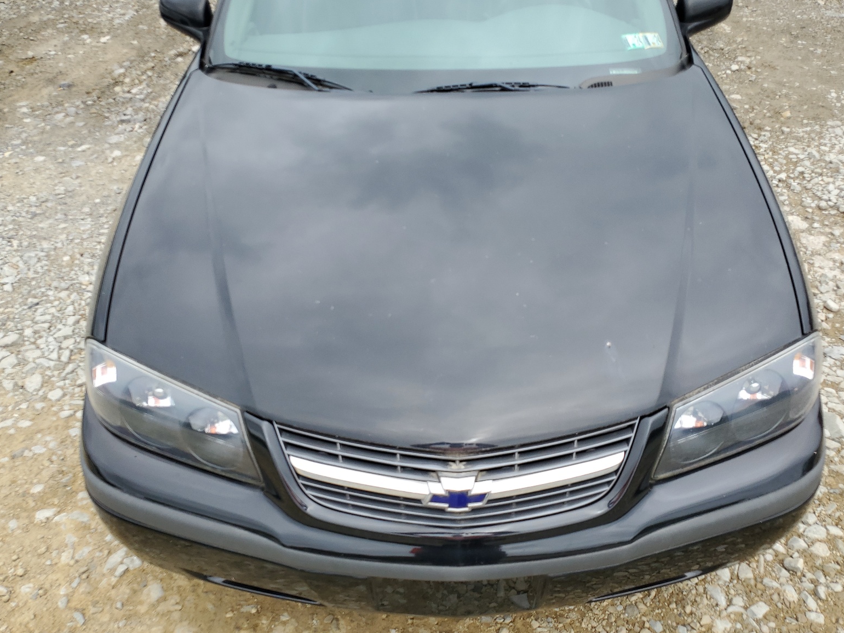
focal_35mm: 27
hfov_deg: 65.3
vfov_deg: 51.4
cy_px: 318
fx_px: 658
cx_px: 435
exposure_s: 1/769
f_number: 1.5
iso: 50
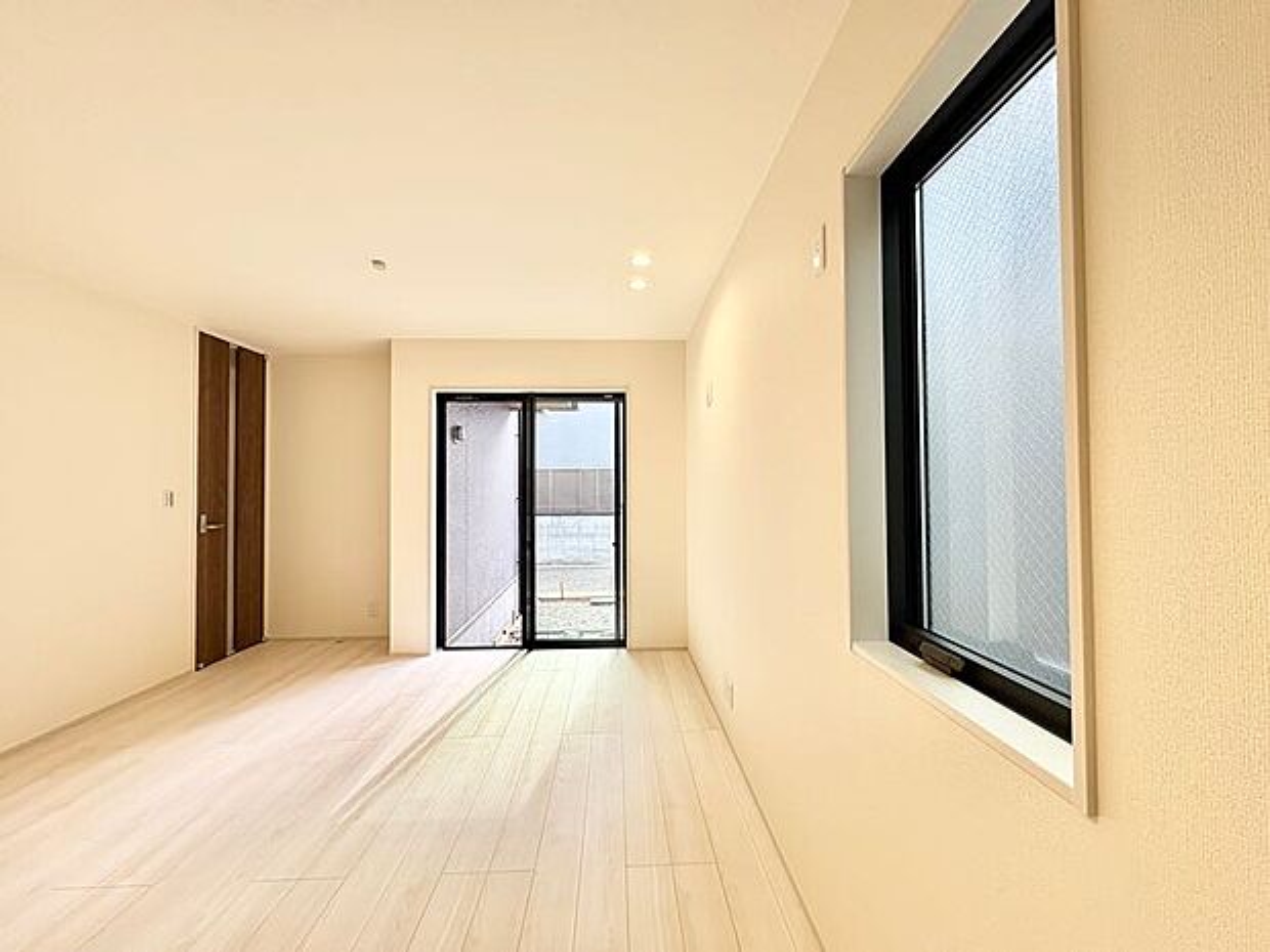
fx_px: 514
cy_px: 476
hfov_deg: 102.1
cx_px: 635
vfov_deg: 85.7
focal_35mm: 14
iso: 50
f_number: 2.2
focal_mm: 2.22
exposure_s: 1/99
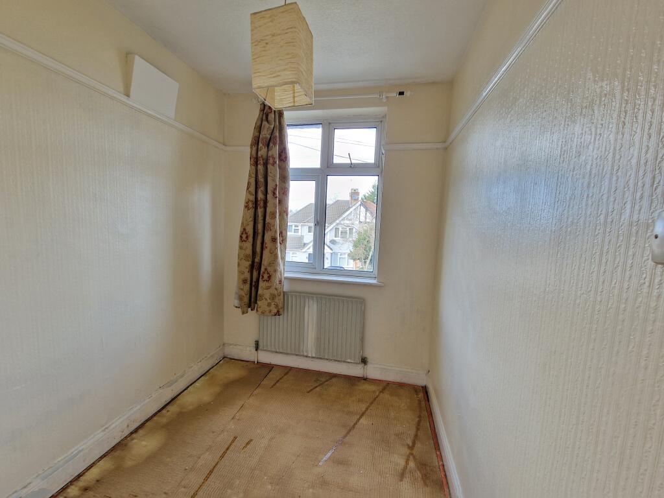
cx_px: 332
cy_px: 249
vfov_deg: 89.9
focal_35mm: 13
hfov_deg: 106.2
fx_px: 249
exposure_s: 1/50
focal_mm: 2.2
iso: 80
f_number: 2.2
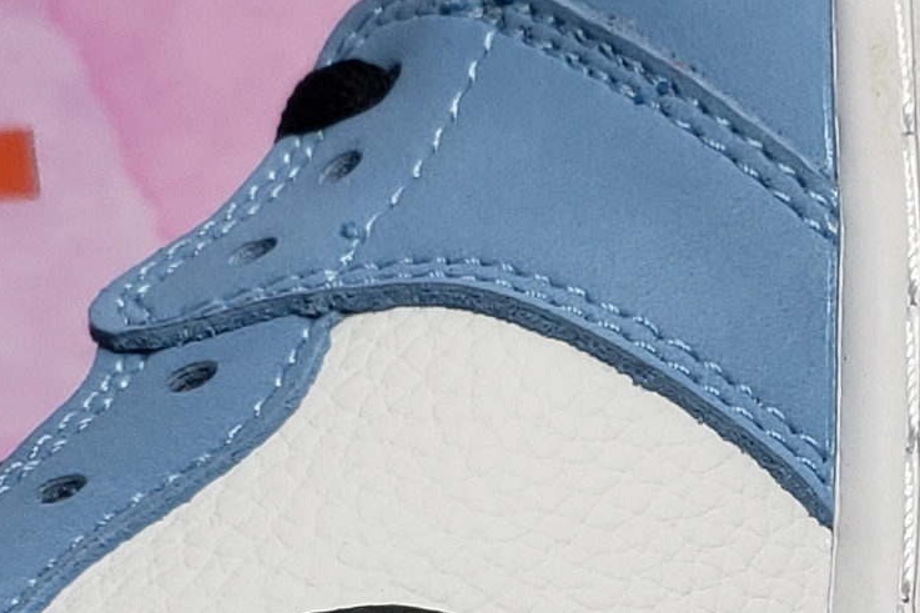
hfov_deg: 13.5
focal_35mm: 148
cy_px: 926
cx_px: 1062
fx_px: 3781
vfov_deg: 9.0
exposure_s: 1/114
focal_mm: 4.3
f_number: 1.5
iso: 50
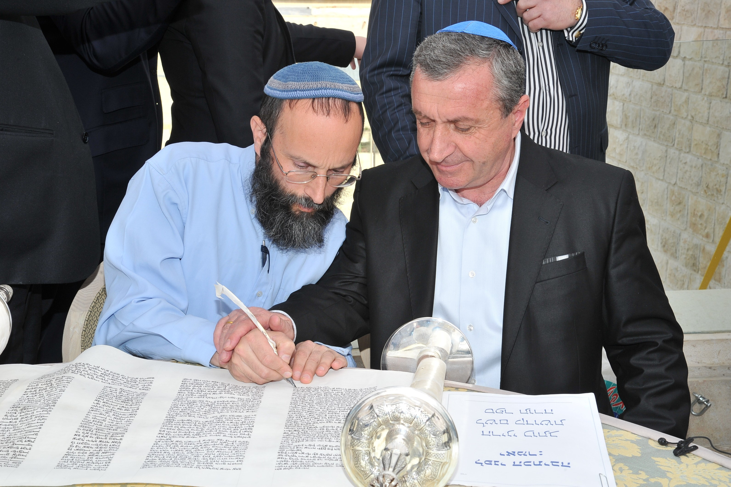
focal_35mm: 55
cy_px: 244
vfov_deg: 24.6
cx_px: 366
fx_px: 1116
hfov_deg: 36.3
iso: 500
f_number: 14
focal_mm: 55
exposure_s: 1/250
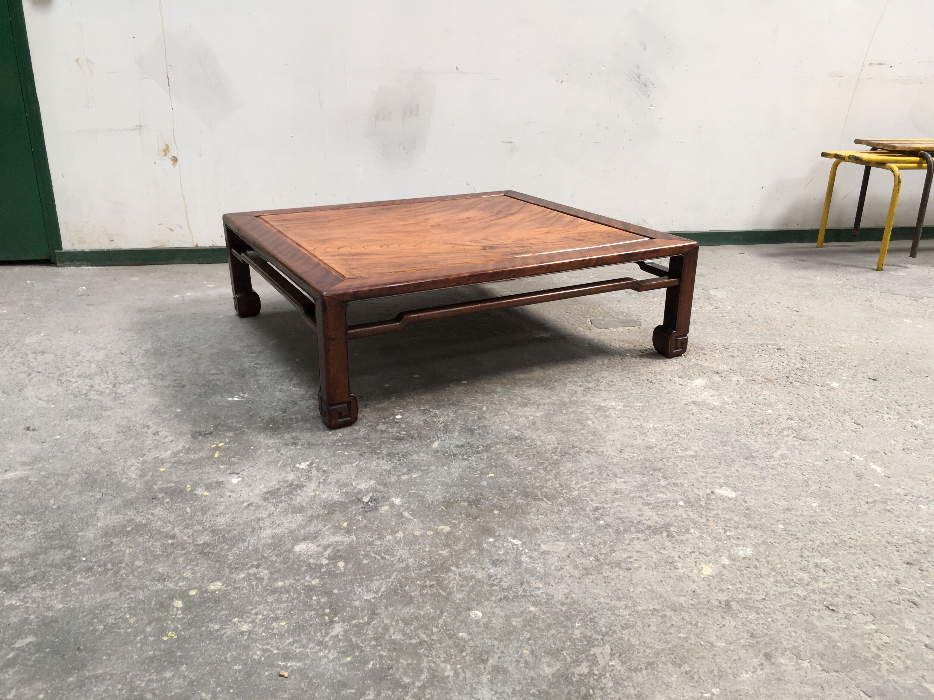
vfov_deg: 48.2
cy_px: 350
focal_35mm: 29
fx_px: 782
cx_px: 467
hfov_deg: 61.7
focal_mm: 4.15
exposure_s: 1/50
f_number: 2.2
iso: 32
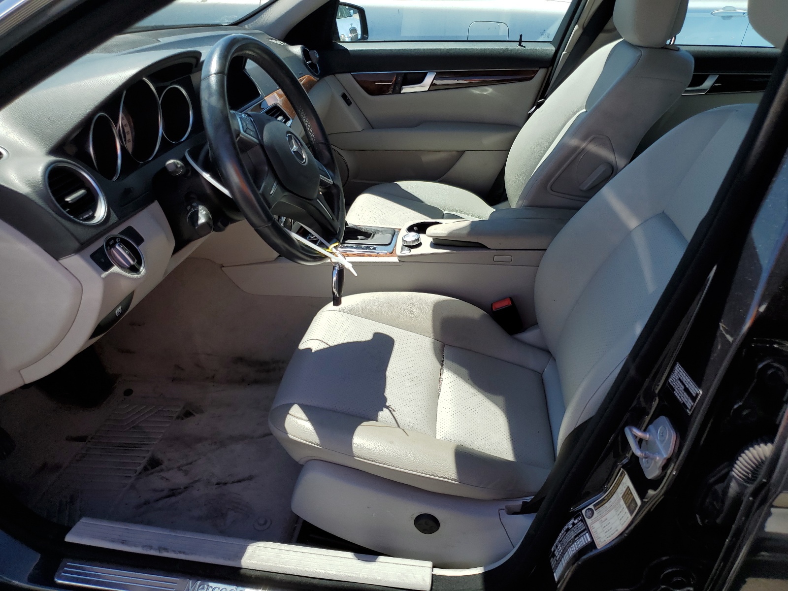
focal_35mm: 26
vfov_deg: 53.1
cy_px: 296
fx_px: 592
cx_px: 394
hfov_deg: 67.3
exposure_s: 1/2000
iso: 50
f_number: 1.5
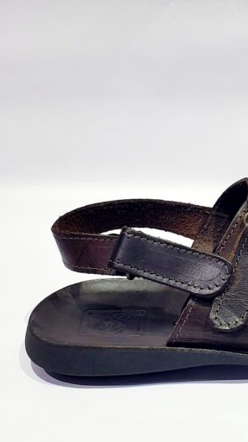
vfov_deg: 47.1
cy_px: 314
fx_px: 492
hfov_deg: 27.1
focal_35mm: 42
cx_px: 235
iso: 50
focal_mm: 4.3
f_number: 2.4
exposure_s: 1/100
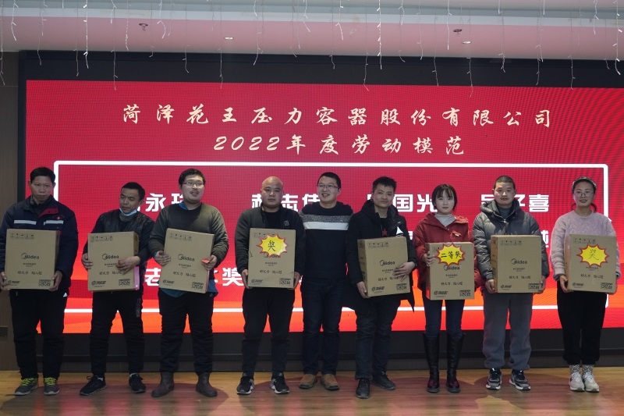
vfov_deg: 36.9
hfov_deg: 53.1
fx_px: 624
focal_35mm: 36
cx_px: 312
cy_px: 208
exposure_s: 1/160
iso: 1600
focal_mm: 24
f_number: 4
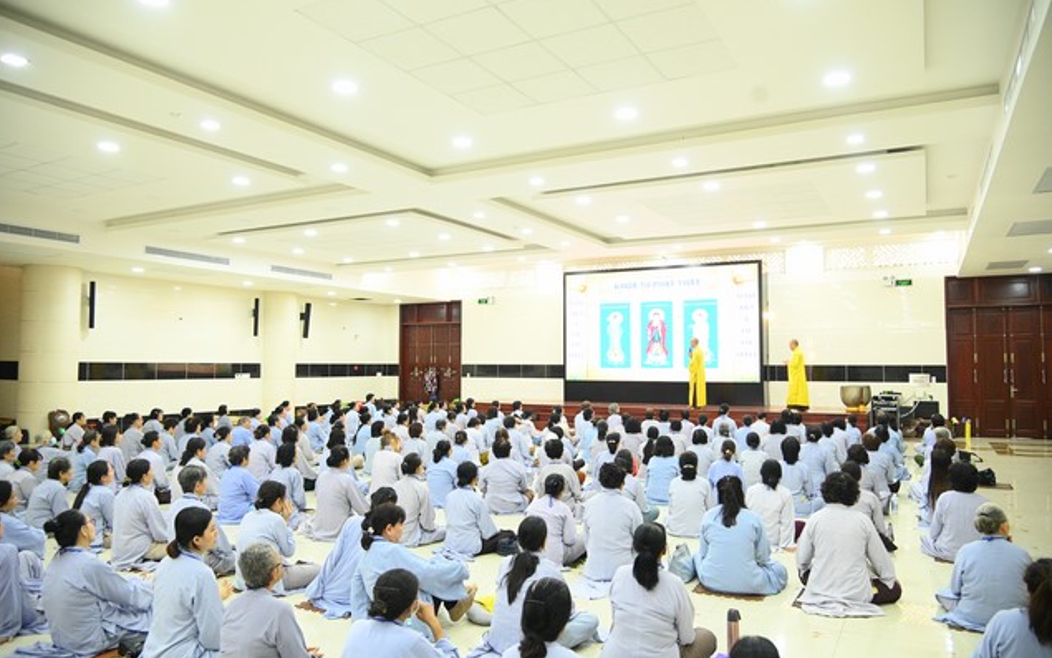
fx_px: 717
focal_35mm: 25
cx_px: 522
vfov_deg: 49.3
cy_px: 322
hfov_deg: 72.5
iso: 6400
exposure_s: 1/160
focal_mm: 24
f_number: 4
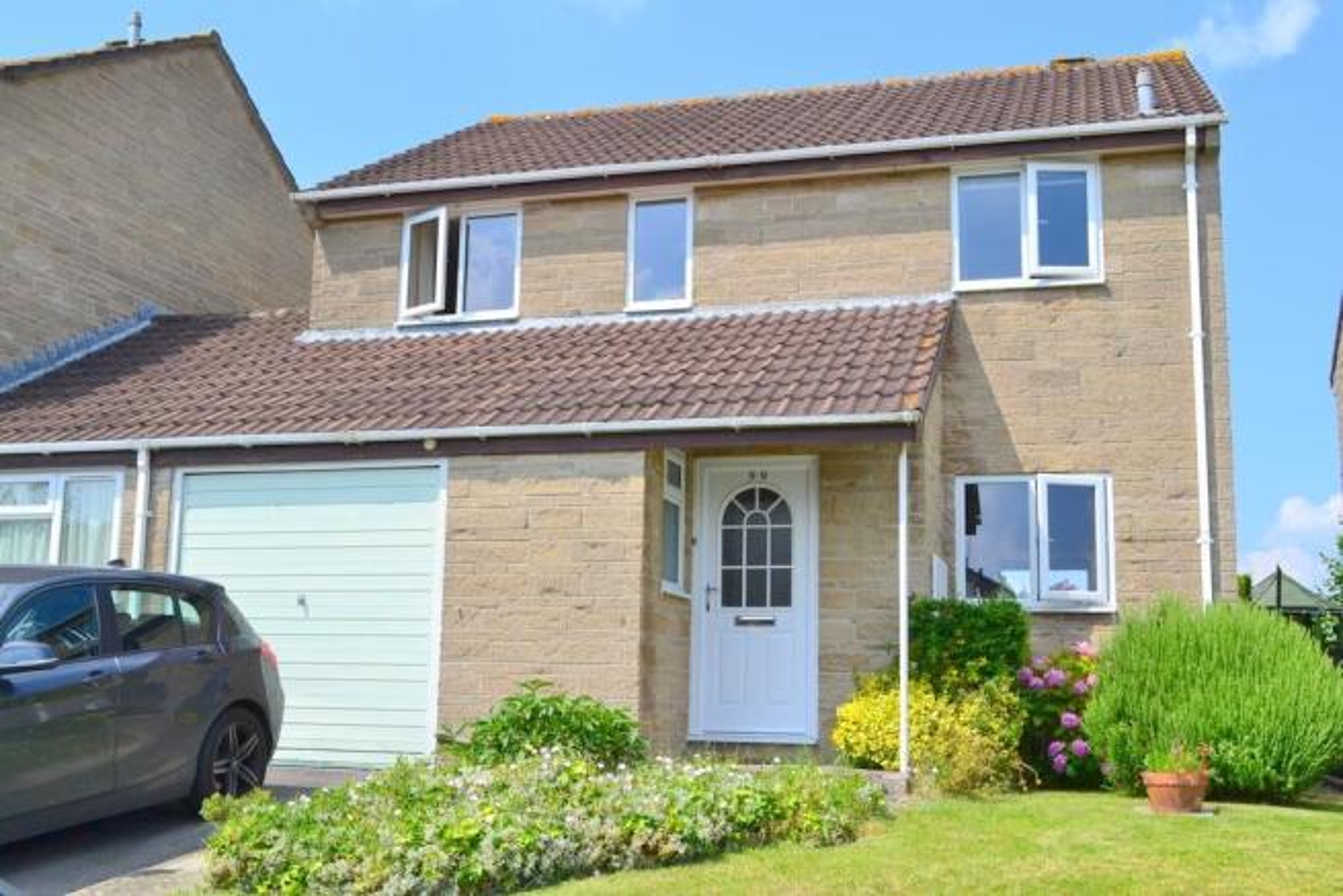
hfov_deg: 49.5
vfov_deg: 34.2
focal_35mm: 39
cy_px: 448
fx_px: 1455
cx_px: 672
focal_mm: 26
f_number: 11
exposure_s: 1/500
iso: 360
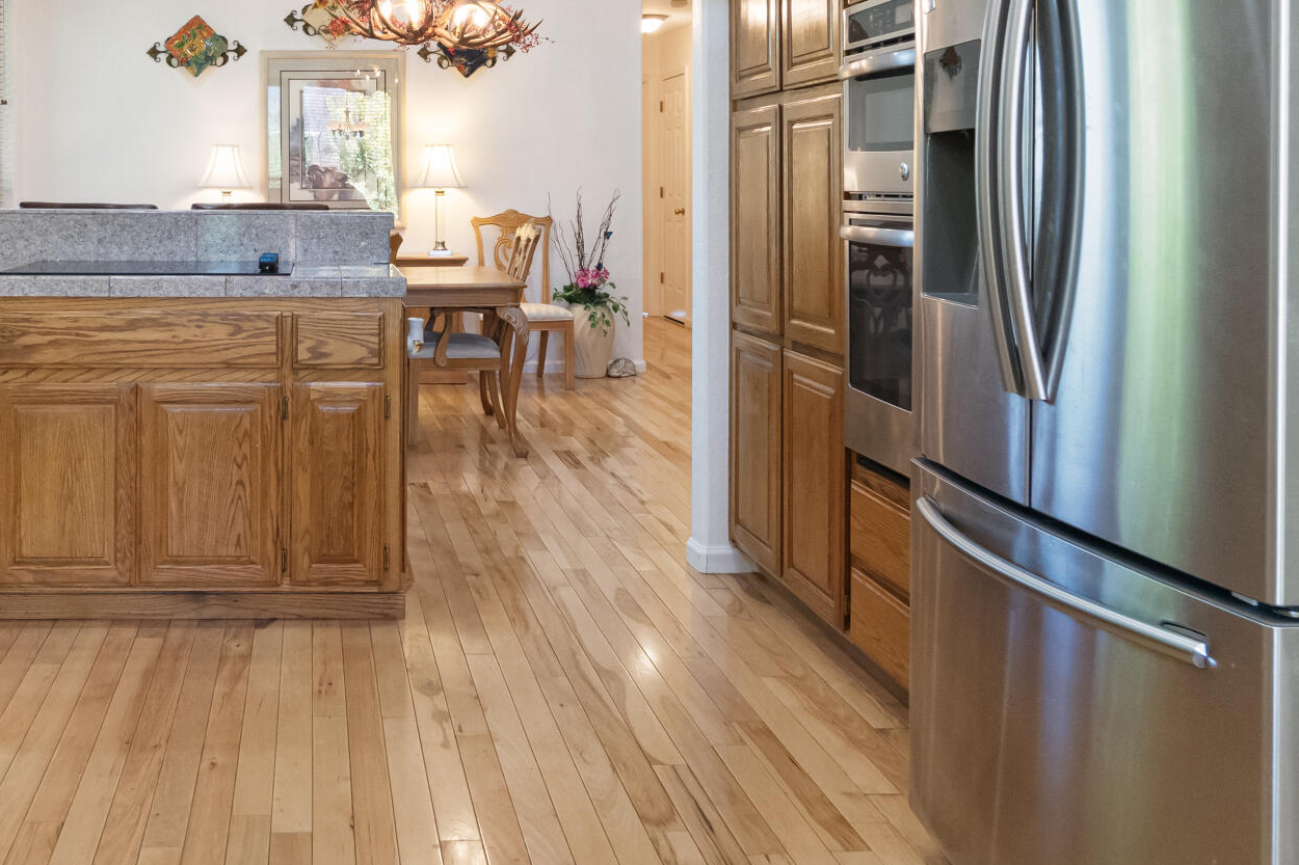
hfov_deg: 51.3
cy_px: 206
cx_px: 355
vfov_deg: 35.9
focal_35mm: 36
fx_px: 1299
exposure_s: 1/60
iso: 1000
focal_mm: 10
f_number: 6.3
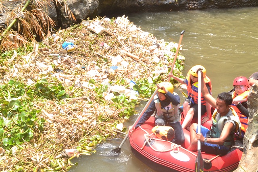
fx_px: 376
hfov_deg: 37.8
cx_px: 129
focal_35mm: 52
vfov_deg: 25.8
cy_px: 86
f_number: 14
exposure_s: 1/30
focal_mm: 35
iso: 400
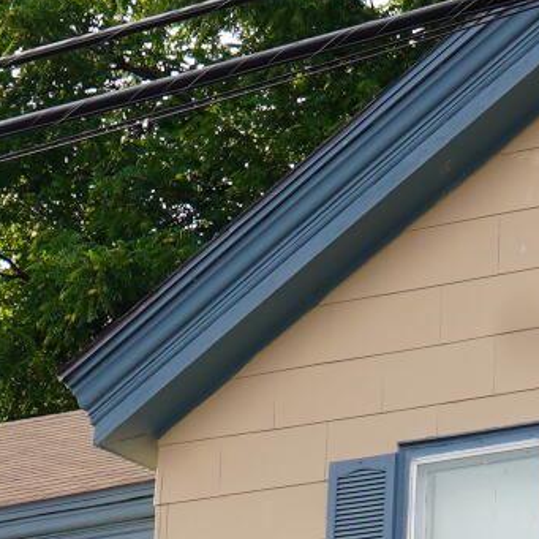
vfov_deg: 9.0
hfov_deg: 9.2
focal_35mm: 187
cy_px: 907
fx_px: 3294
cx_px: 646
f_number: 6.3
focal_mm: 25
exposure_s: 1/100
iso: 100
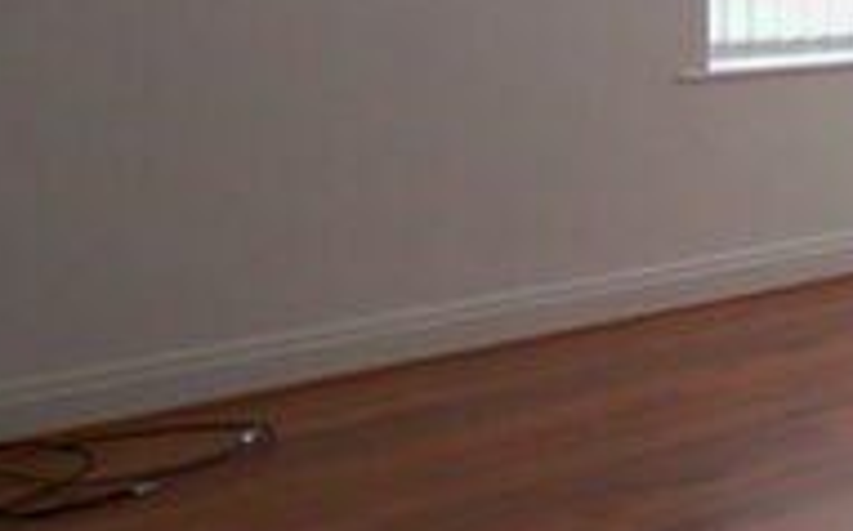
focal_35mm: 56
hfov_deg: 25.8
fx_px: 1301
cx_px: 1313
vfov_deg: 21.3
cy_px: -129
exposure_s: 1/60
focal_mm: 10
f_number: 4
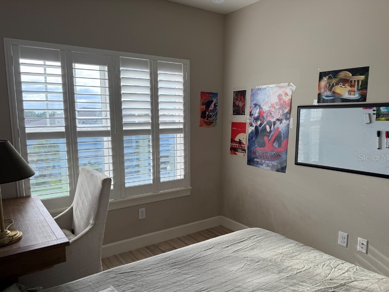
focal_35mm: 26
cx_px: 187
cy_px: 157
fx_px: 292
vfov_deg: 53.0
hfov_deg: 67.3
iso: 64
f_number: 1.78
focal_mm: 6.76
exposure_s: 1/194
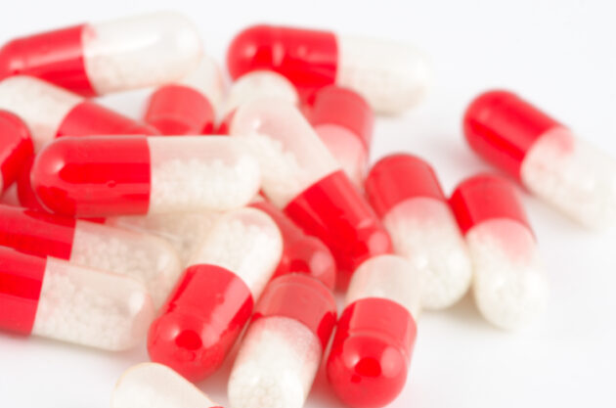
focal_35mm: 256
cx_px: 250
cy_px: 277
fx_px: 4367
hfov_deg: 8.1
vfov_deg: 5.3
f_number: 14
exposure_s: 1/100
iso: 100
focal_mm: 105
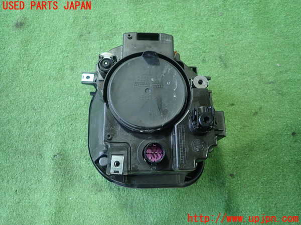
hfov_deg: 69.4
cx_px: 150
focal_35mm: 25
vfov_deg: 54.9
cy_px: 112
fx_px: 217
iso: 200
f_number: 2
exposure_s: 1/40
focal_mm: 4.5
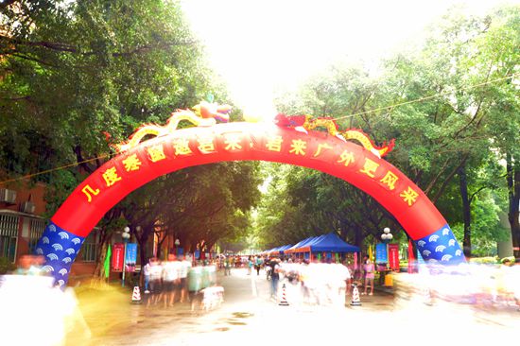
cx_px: 260
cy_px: 173
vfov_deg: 41.1
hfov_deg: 58.7
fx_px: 462
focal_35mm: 32
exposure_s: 3.4
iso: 100
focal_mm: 32
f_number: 25
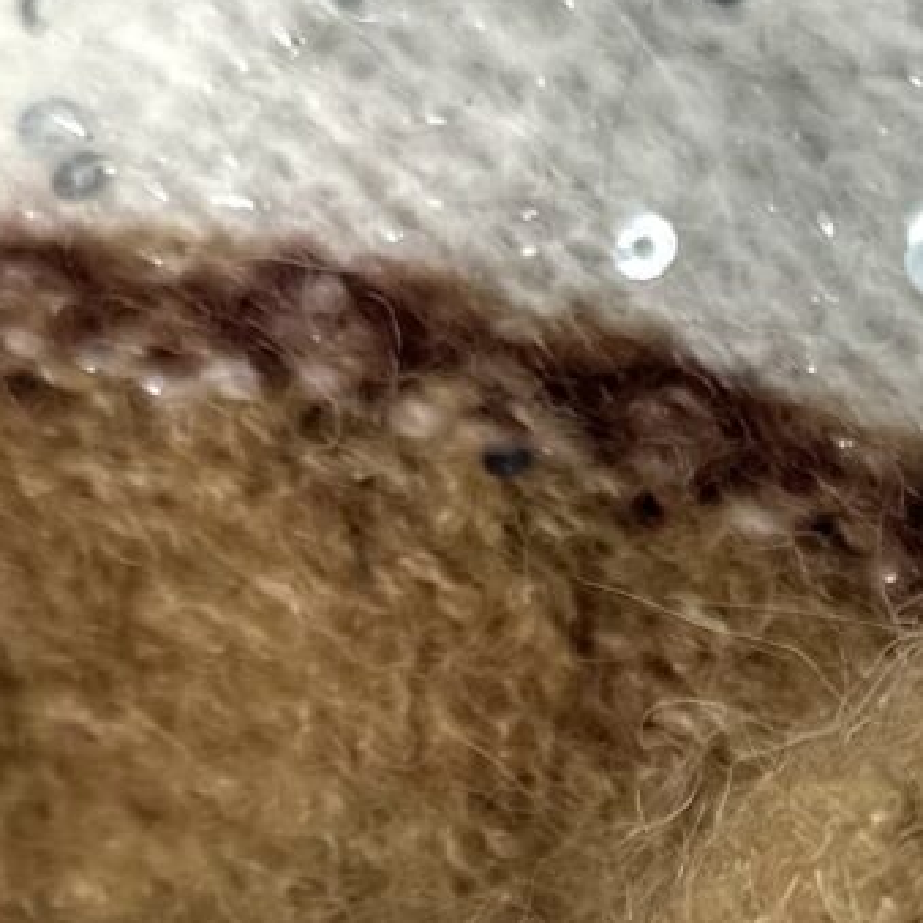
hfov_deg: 10.4
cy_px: 1726
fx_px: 4827
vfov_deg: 10.2
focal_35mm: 160
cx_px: 1557
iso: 80
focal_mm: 6.76
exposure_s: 1/439
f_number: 1.78
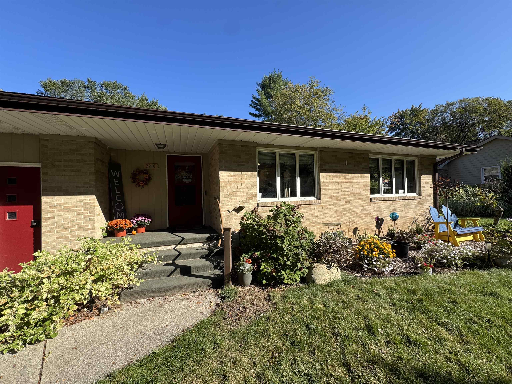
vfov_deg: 85.7
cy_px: 192
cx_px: 256
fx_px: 207
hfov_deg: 102.1
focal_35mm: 14
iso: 40
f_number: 2.2
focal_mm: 2.22
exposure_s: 1/921
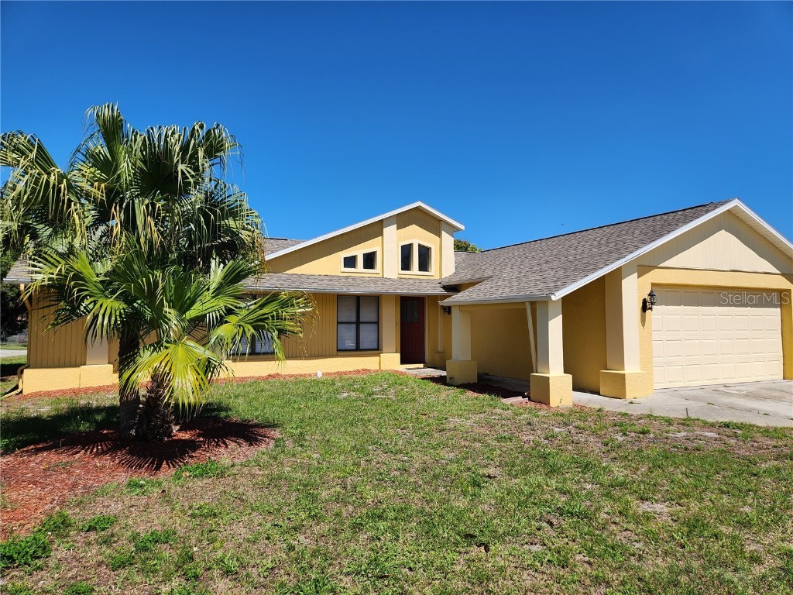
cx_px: 396
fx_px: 527
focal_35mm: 23
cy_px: 298
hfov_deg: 73.9
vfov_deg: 58.9
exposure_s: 1/2283
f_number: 1.8
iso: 20
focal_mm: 5.4
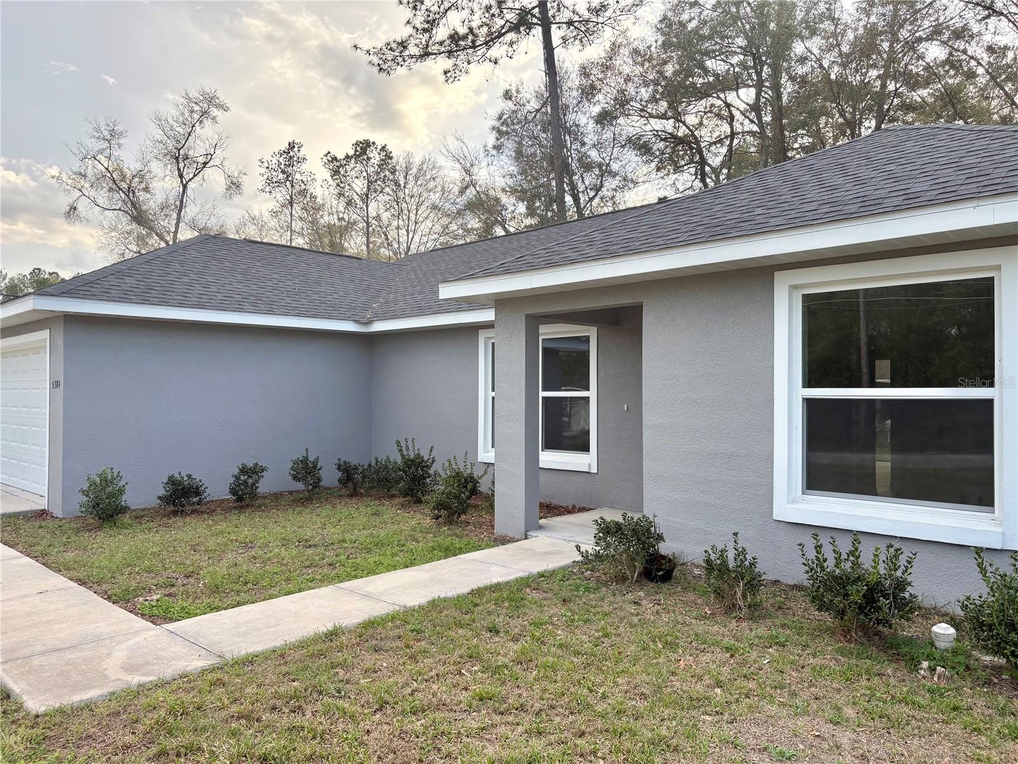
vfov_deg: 53.1
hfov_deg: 67.3
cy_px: 382
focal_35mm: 26
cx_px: 509
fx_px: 765
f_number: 1.6
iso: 64
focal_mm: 5.96
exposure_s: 1/1001
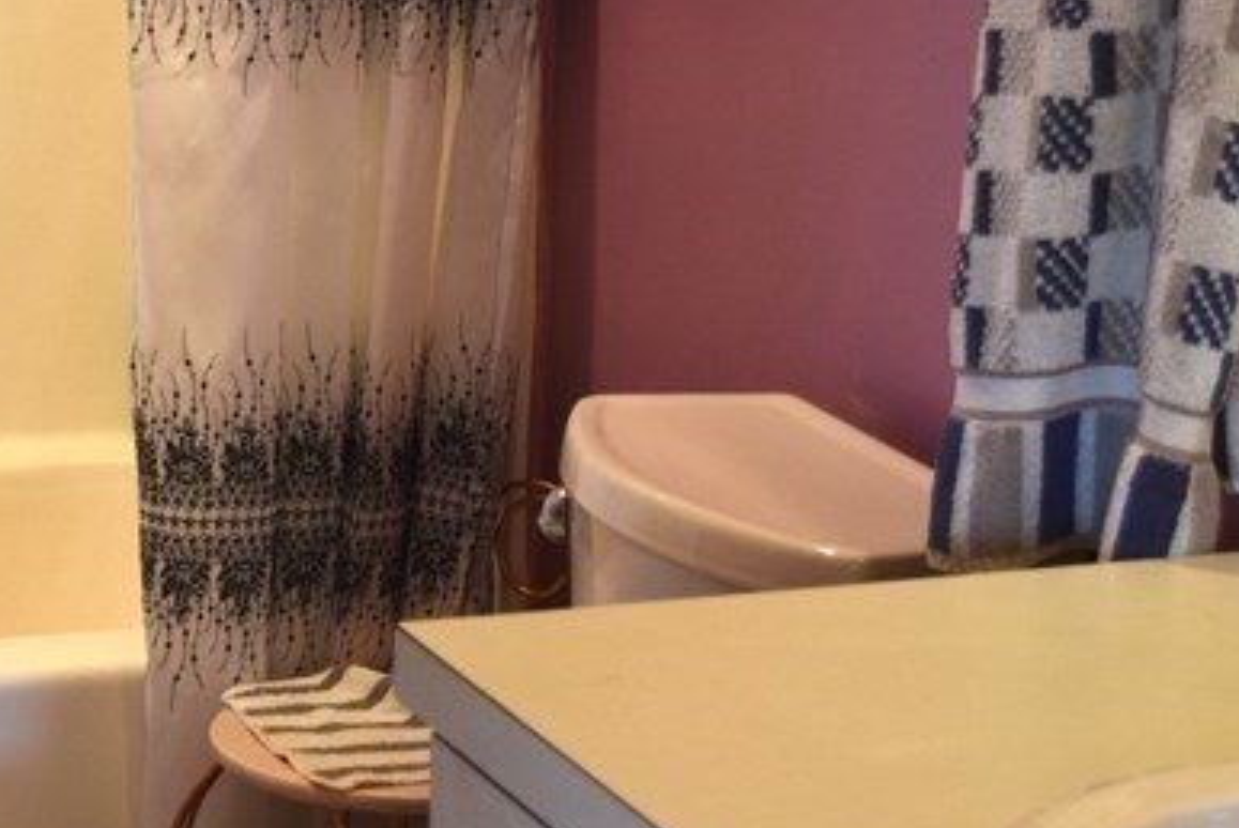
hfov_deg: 16.5
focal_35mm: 123
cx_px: 324
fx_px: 4248
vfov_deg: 11.1
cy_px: 470
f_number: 4.2
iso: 500
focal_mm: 31
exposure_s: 1/60
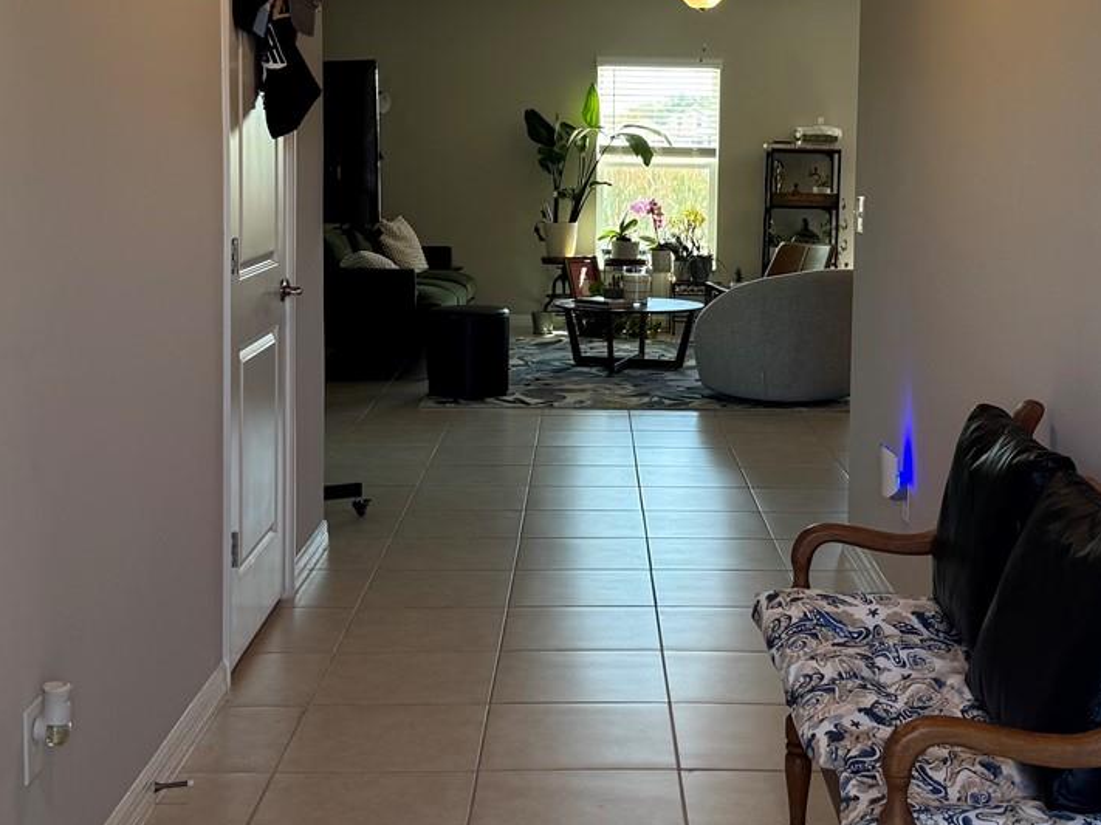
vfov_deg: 26.8
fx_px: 1717
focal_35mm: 54
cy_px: 248
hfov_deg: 35.5
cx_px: 640
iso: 80
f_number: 1.78
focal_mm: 6.76
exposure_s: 1/120
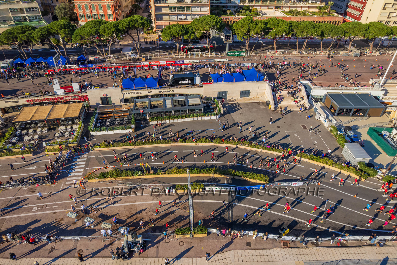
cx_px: 198
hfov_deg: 78.6
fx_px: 243
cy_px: 132
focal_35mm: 22
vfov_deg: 57.2
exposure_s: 1/1600
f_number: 2.8
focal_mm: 8.4
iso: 100
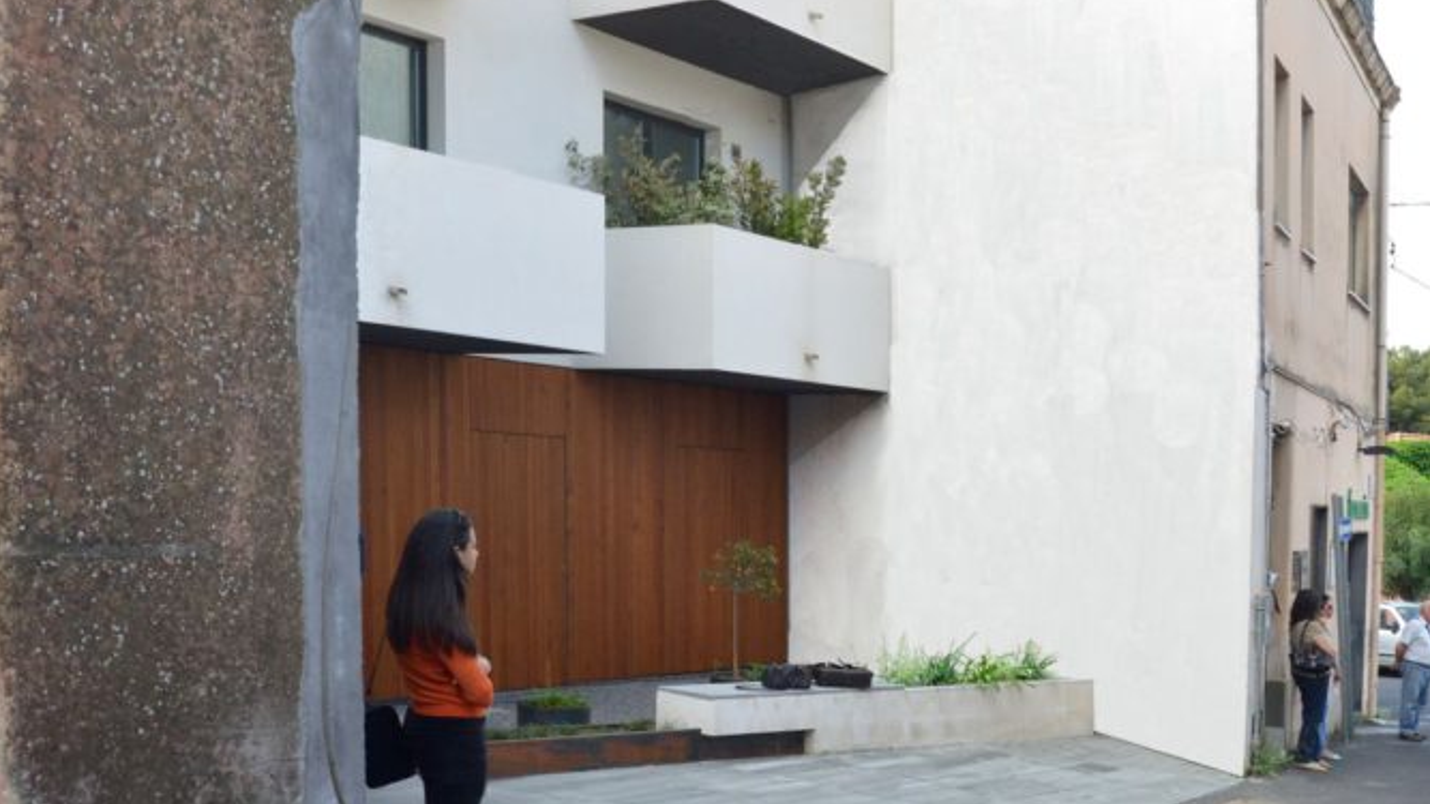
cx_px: 705
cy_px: 191
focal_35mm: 77
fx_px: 2919
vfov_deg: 15.6
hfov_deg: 27.5
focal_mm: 32
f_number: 9
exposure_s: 1/320
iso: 1000
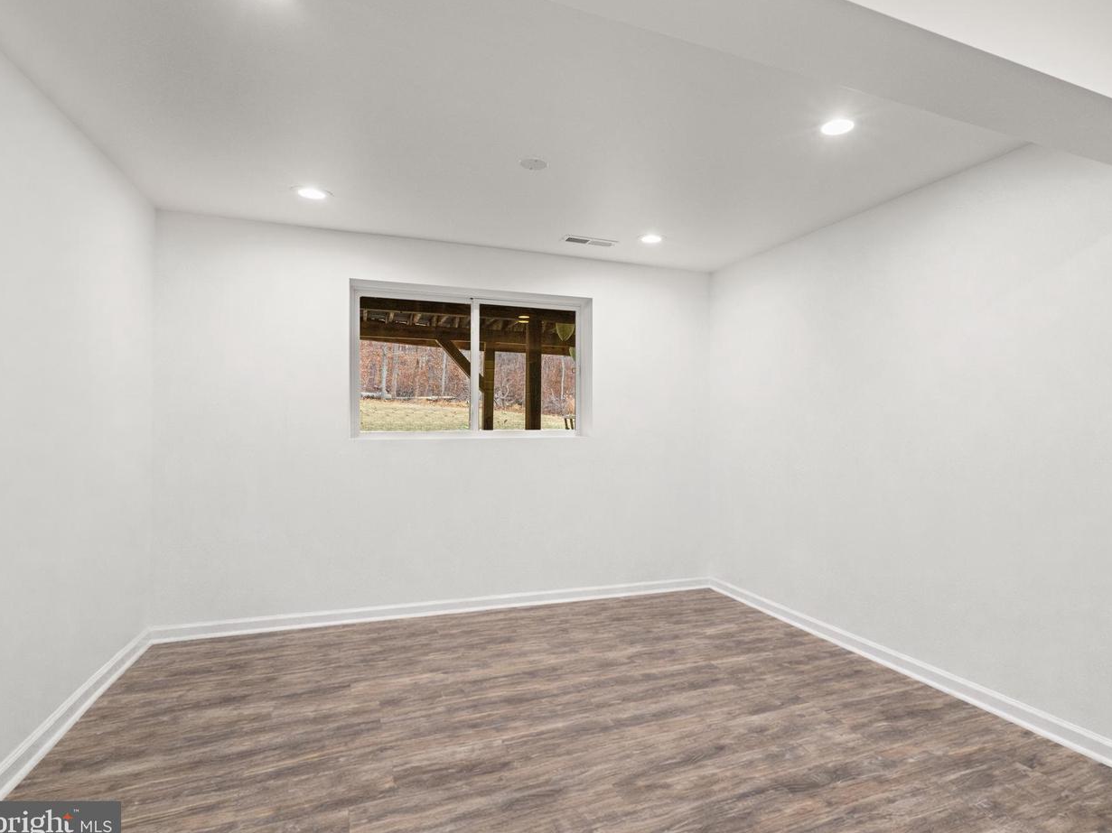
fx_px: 578
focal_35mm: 18
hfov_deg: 87.3
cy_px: 414
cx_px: 631
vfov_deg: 71.6
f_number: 4
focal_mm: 16
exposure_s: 1/10
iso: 1250
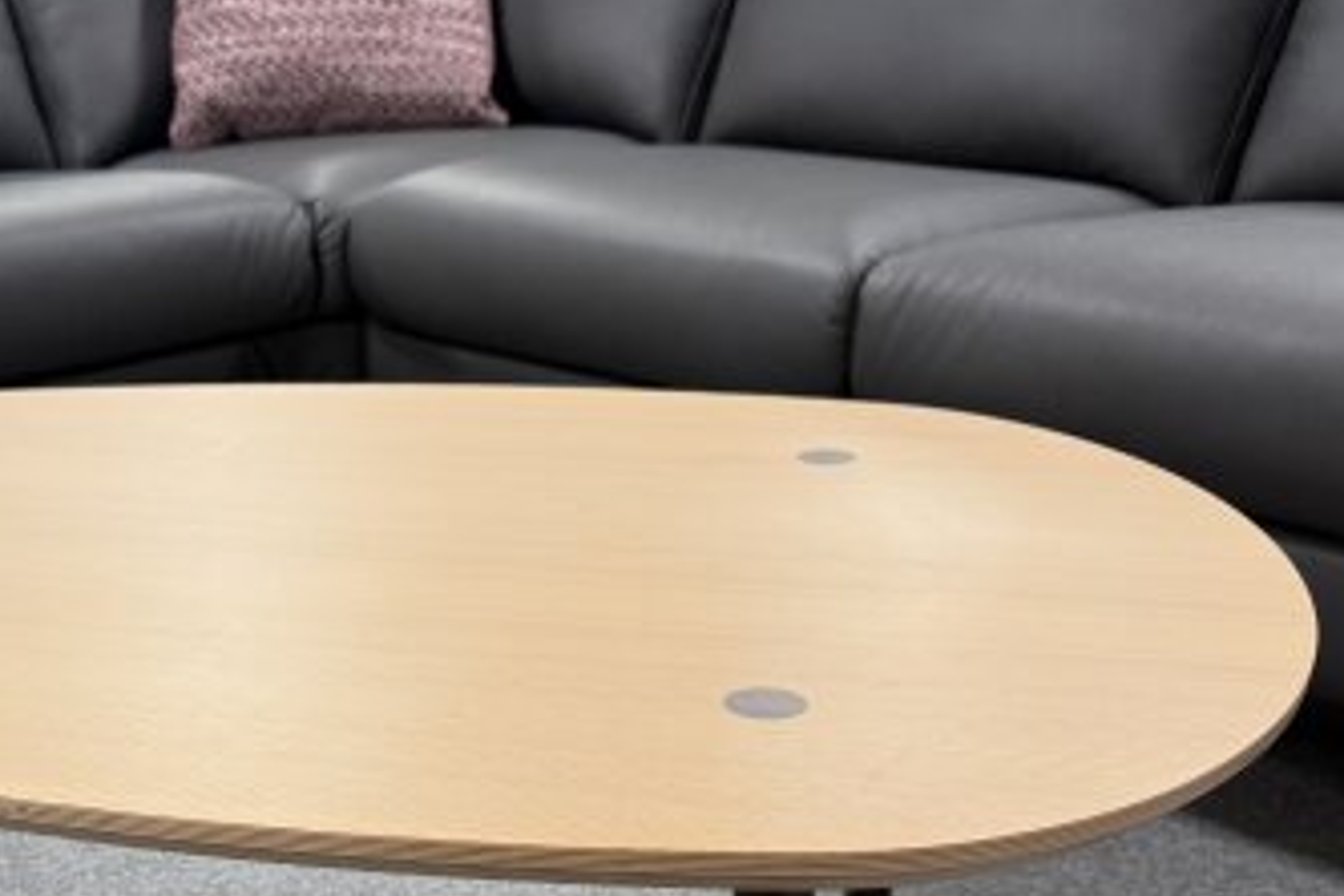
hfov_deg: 42.5
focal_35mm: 45
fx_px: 1680
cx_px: 367
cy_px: 819
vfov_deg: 28.6
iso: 200
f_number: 1.78
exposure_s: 1/50
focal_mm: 6.76
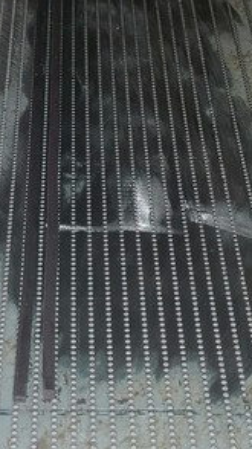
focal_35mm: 80
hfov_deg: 15.0
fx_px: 952
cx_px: 79
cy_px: 131
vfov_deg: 26.3
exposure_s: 1/100
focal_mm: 4.75
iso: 80
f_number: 1.8
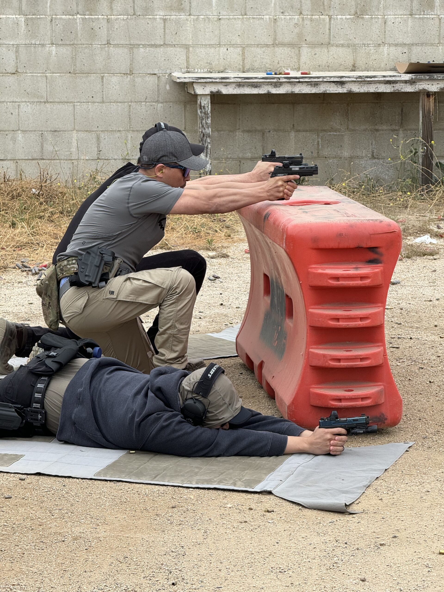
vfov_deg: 16.4
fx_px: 2052
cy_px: 296
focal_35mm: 120
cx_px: 222
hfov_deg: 12.3
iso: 50
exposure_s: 1/347
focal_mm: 15.66
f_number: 2.8
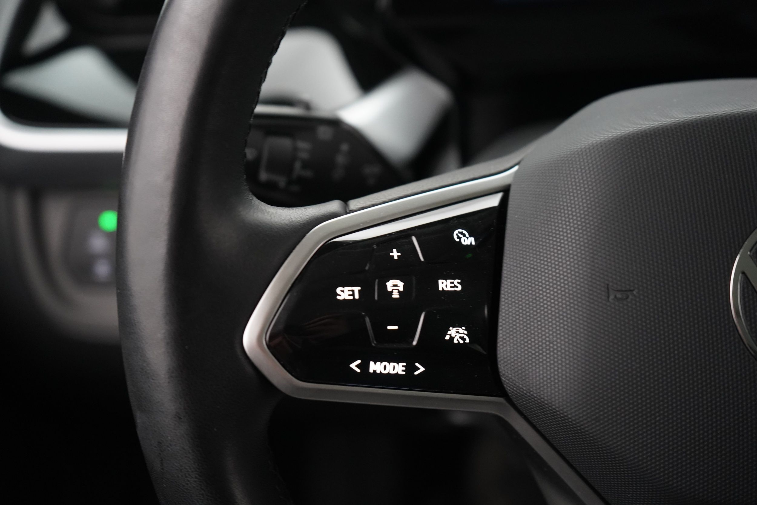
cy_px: 252
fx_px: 778
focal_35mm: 37
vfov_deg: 35.9
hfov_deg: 51.9
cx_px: 378
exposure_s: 1/60
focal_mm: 37
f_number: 4
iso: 5000
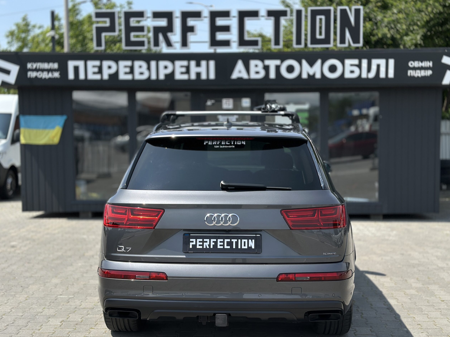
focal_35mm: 49
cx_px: 226
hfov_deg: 38.9
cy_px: 171
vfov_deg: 29.7
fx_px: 637
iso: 100
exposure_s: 1/5000
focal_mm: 6.86
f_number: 1.78
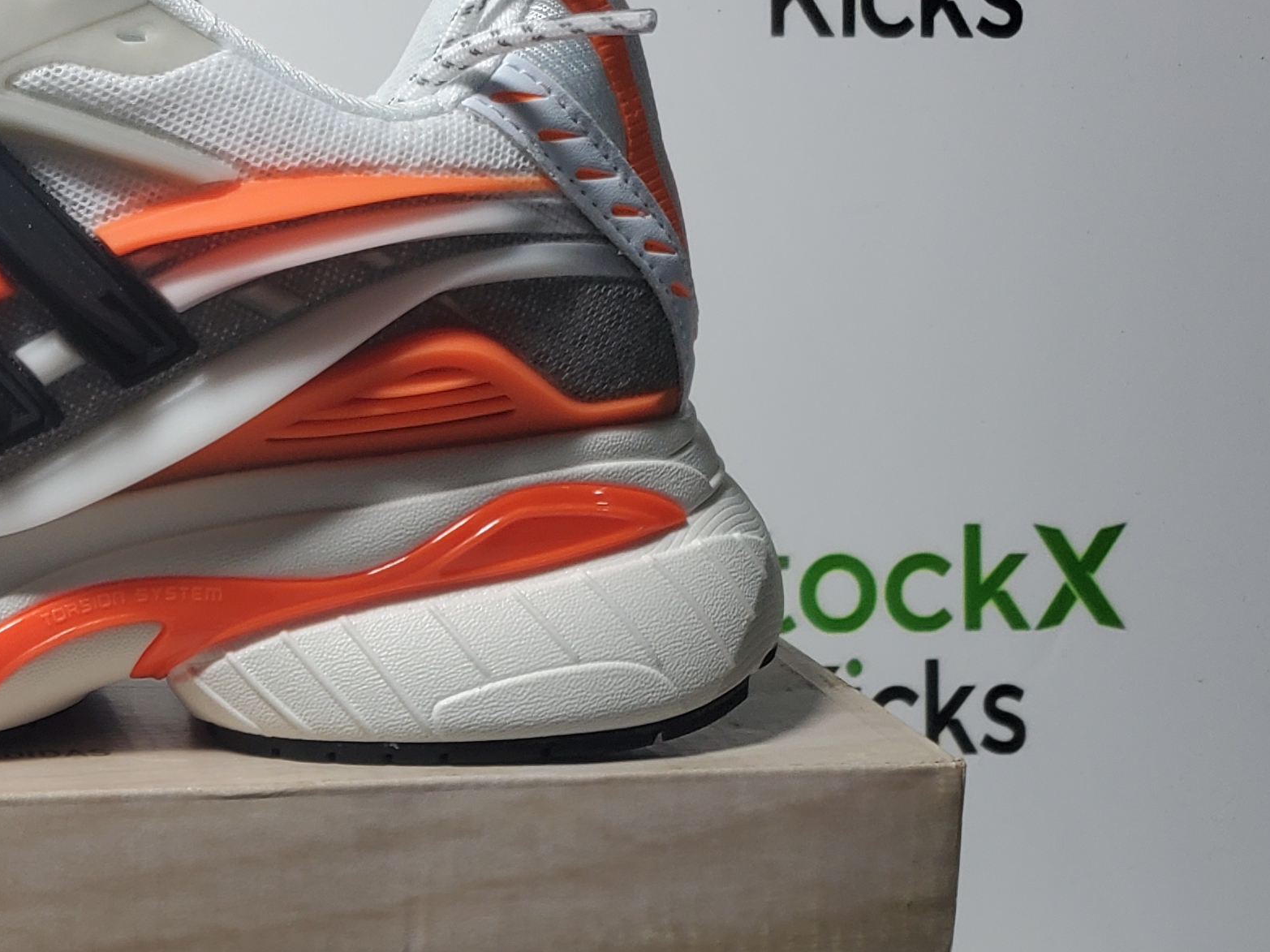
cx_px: 9
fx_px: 2458
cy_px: 966
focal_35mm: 67
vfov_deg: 21.1
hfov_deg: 27.4
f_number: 1.5
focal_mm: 4.3
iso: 50
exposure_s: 1/571
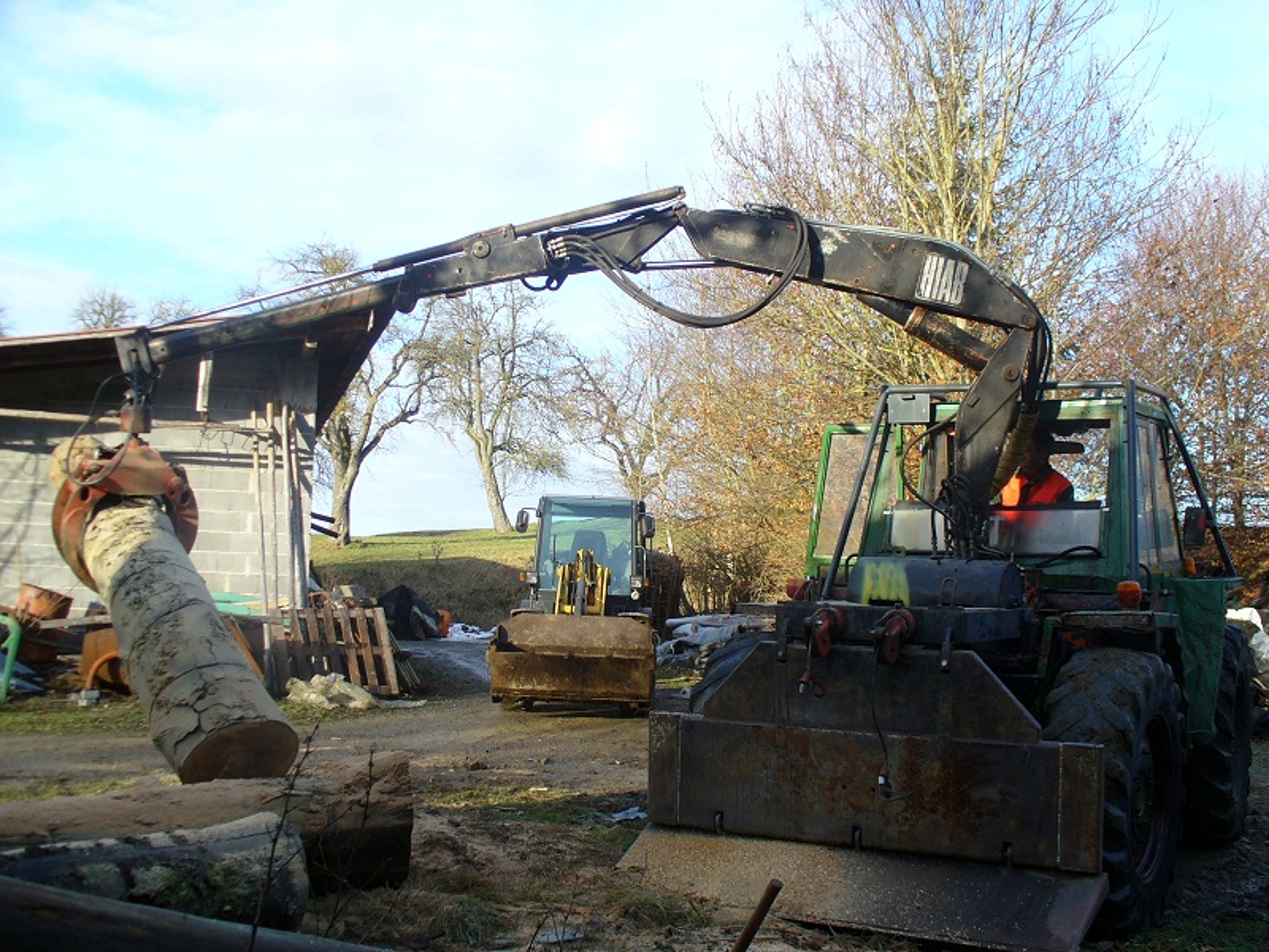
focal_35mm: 42
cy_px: 476
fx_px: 1540
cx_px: 634
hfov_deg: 44.8
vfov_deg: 34.3
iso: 64
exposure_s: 1/250
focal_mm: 7
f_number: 2.9
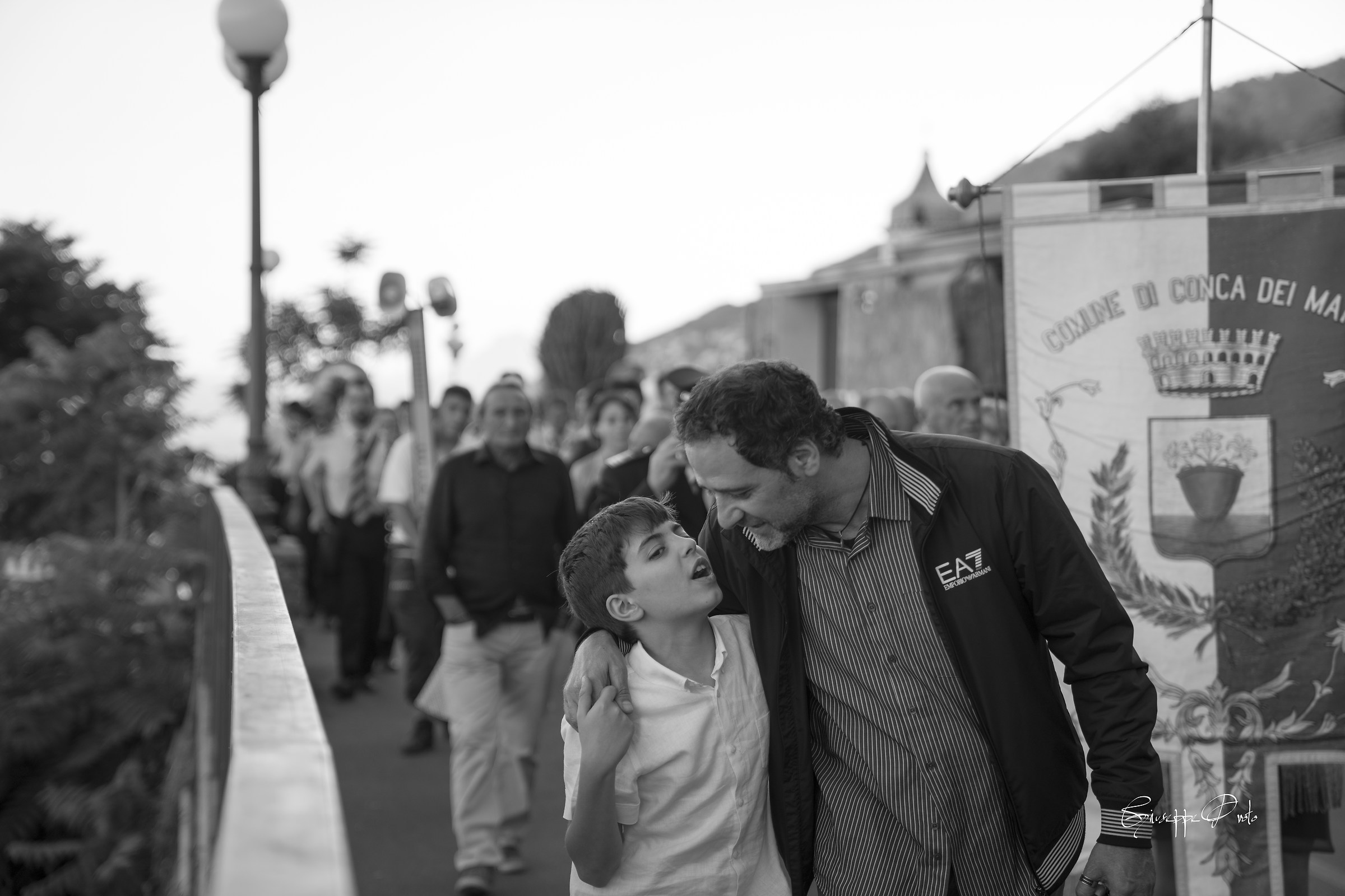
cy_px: 448
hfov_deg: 28.8
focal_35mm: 70
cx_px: 672
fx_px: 2615
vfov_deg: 19.5
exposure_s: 1/400
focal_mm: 70
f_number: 2.8
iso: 200
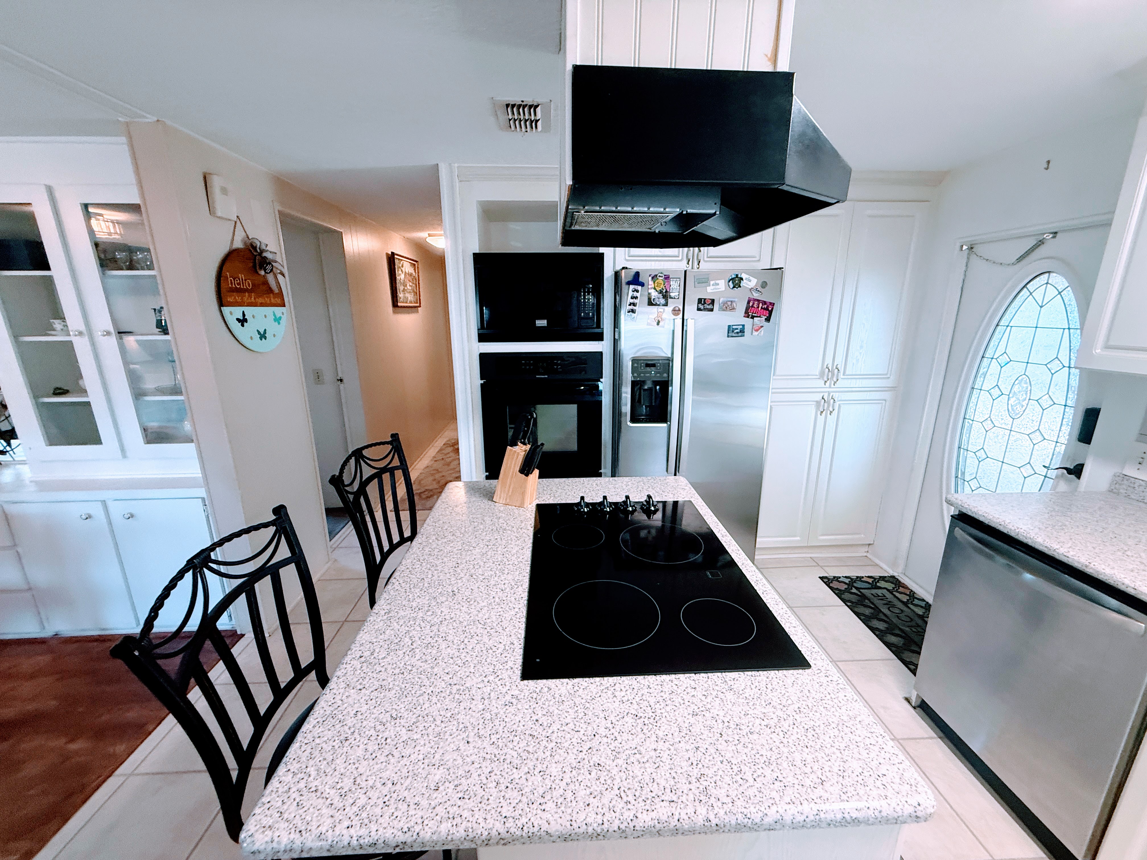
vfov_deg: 85.7
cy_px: 430
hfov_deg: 102.1
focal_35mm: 14
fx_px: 464
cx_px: 574
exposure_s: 1/120
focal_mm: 2.22
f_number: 2.2
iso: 320
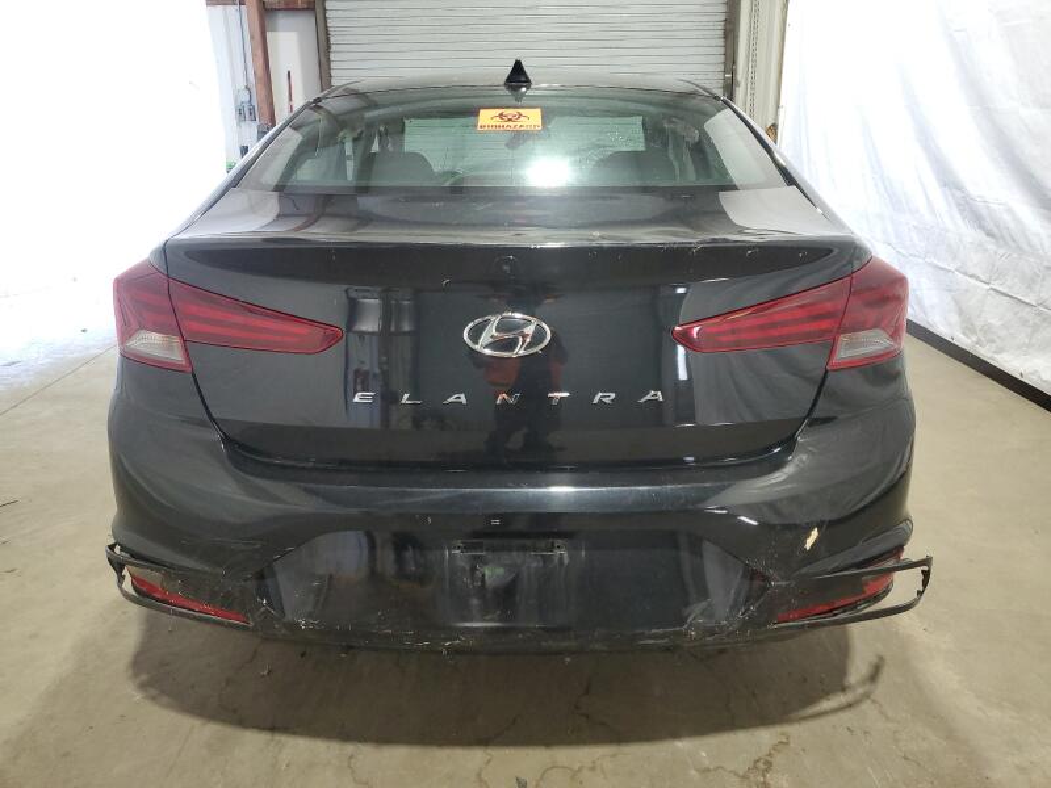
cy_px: 394
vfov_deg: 53.1
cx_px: 526
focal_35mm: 26
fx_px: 789
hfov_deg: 67.3
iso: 126
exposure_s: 1/60.2
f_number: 1.5
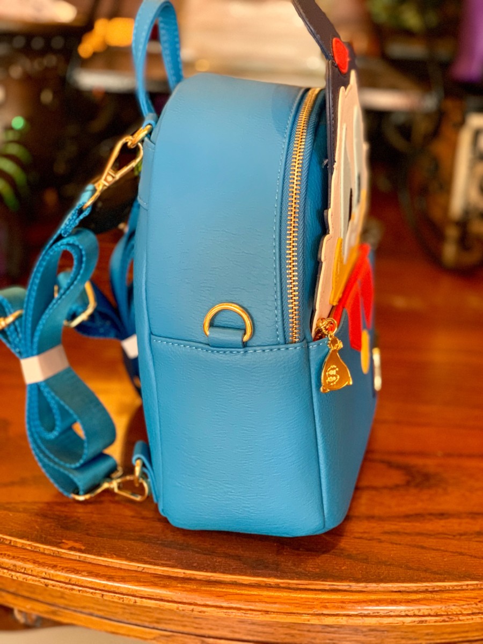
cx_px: 242
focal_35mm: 52
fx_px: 967
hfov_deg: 28.0
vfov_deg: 36.8
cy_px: 322
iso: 320
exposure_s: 1/60
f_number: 2.4
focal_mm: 6
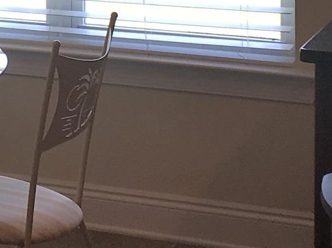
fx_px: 1611
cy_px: -125
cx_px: -143
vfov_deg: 8.6
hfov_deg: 11.4
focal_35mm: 168
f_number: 2.2
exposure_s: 1/60
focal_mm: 4.15
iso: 25
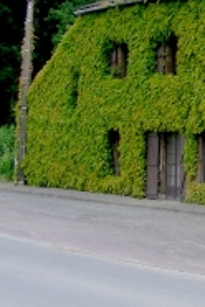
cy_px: 26
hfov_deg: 8.3
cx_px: 557
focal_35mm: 145
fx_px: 1238
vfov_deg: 14.0
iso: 50
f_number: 4
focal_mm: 6.3
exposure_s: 1/336
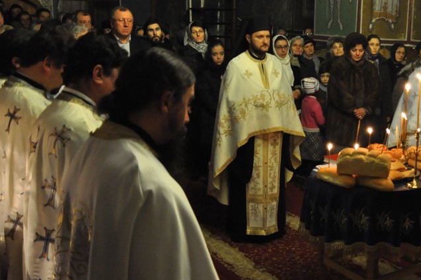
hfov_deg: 36.6
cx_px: 376
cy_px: 174
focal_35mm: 51
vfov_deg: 26.3
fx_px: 596
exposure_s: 1/20
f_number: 4
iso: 1600
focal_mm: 18
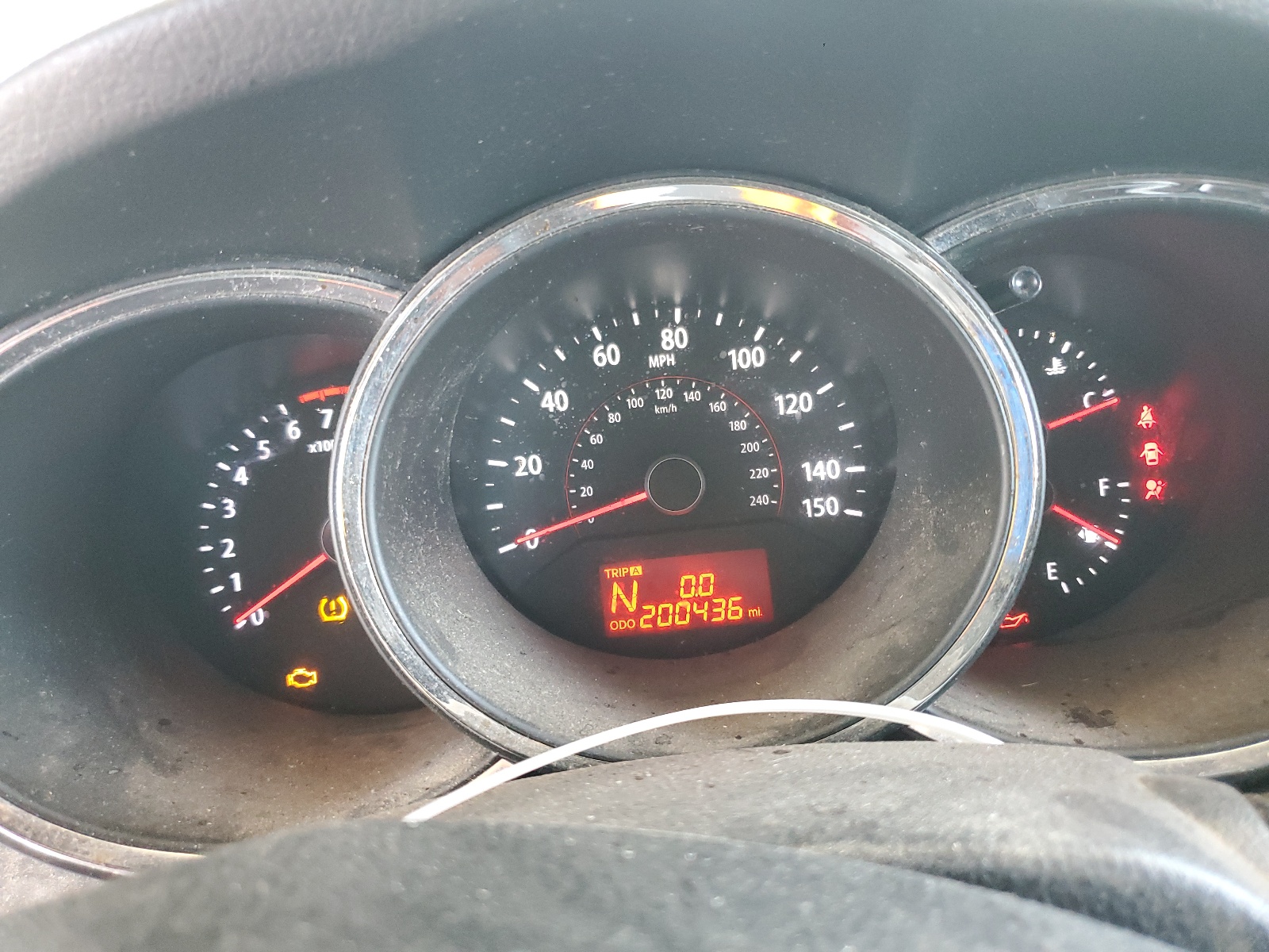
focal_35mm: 26
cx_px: 634
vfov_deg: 53.1
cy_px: 476
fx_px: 953
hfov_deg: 67.3
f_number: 1.5
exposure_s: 1/60.2
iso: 362
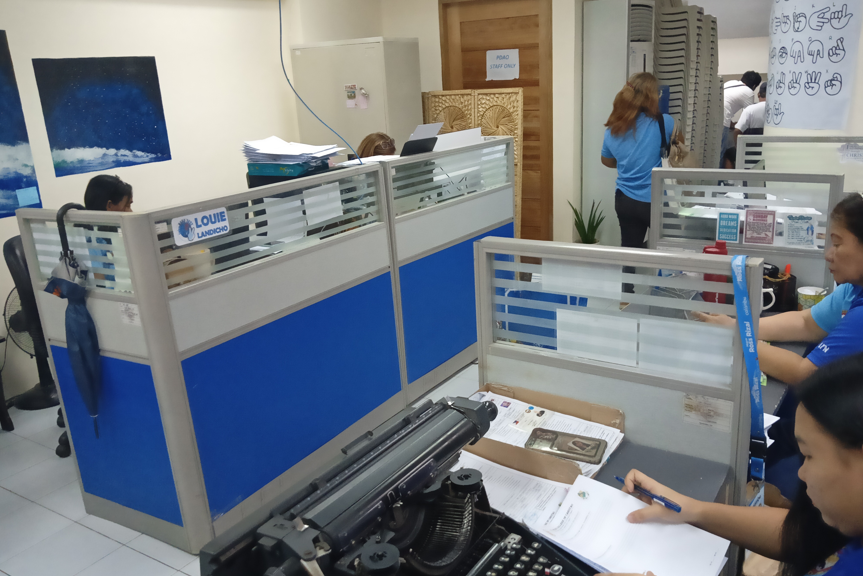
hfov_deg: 63.6
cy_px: 309
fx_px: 695
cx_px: 440
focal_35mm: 29
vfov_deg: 44.9
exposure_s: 1/100
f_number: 1.8
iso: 1600
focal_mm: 4.05
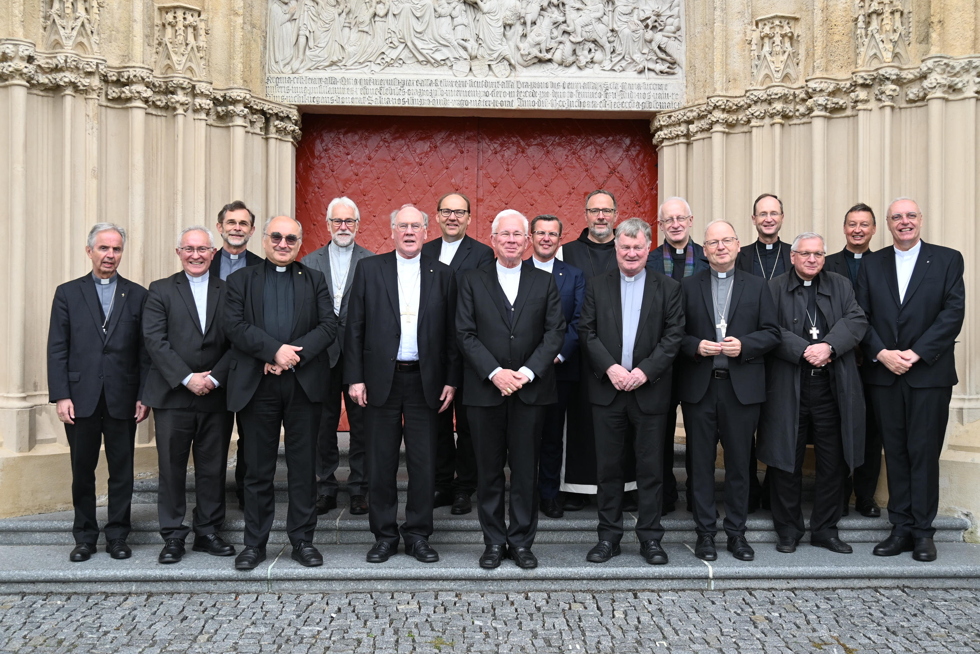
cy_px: 327
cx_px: 490
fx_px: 1000
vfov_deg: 36.2
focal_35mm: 37
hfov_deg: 52.2
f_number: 4
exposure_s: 1/250
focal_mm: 24.5
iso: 360
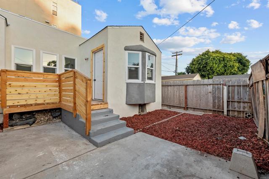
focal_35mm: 14
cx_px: 134
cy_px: 90
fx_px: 108
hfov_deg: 102.3
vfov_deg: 79.3
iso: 100
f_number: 8
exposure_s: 1/40
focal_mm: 14.5
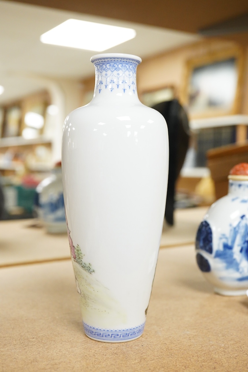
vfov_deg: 43.6
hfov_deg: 29.9
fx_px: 465
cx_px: 124
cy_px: 186
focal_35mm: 45
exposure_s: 1/160
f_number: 5
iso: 3200
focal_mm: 30
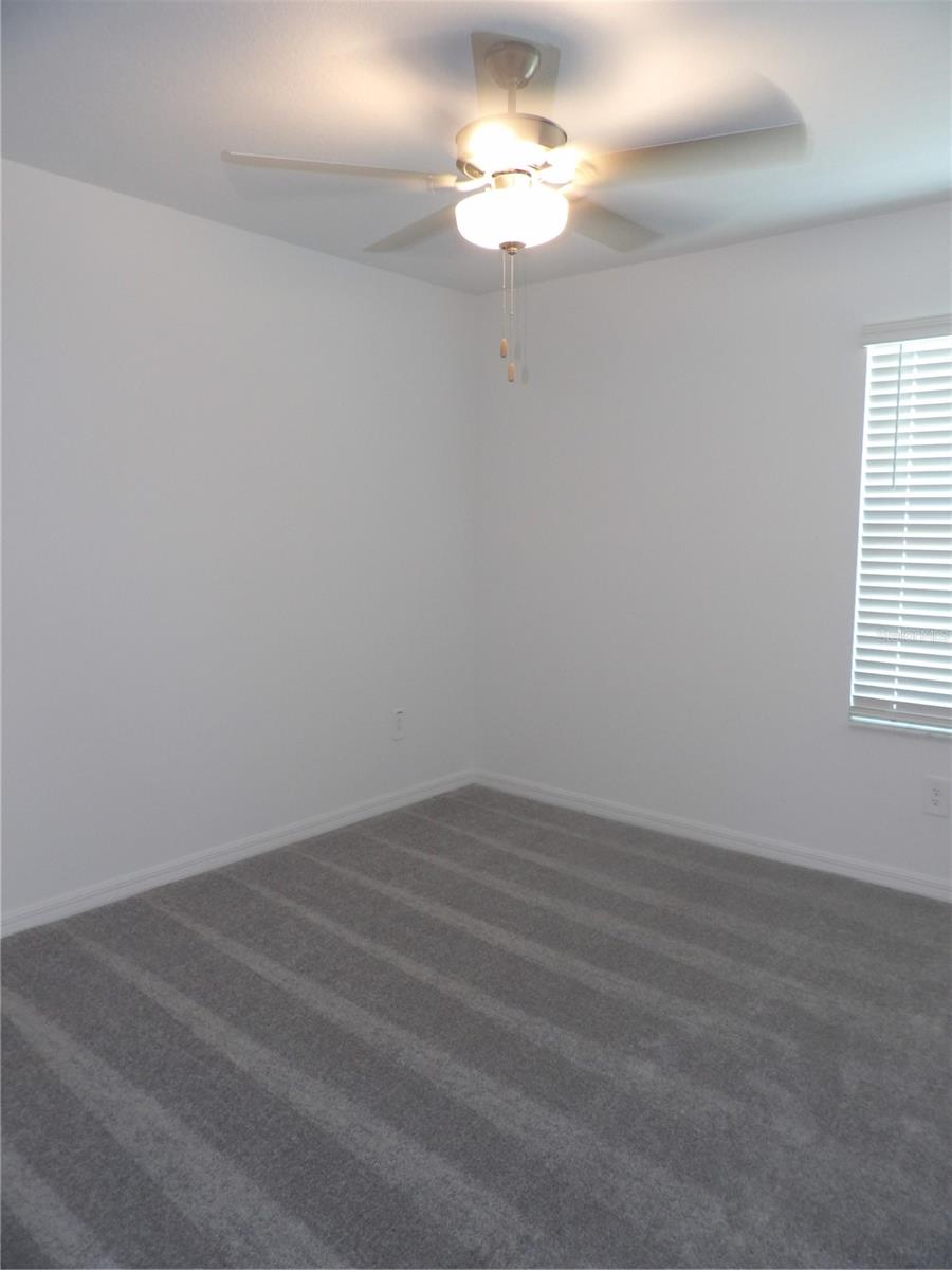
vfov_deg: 71.6
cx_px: 476
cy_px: 635
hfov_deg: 56.8
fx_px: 880
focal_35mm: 24
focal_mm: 4.3
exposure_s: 1/33
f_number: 3.2
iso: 200
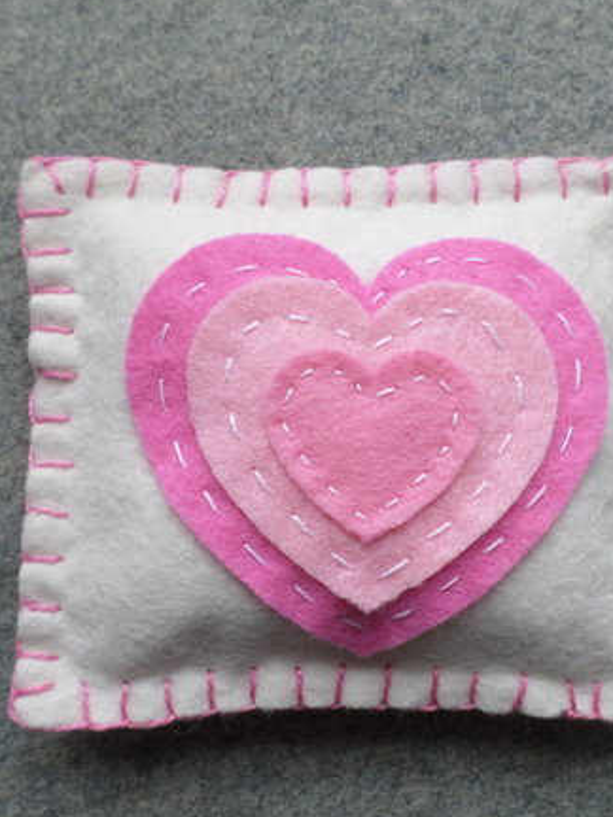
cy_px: 417
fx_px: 638
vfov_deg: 65.3
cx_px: 329
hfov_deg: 51.3
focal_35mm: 27
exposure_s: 1/125
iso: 80
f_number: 2.5
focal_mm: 4.5
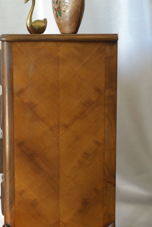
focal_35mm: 95
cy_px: 145
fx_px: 601
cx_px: 61
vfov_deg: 21.4
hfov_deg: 14.4
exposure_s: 1/30
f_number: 5.6
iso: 800
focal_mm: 45
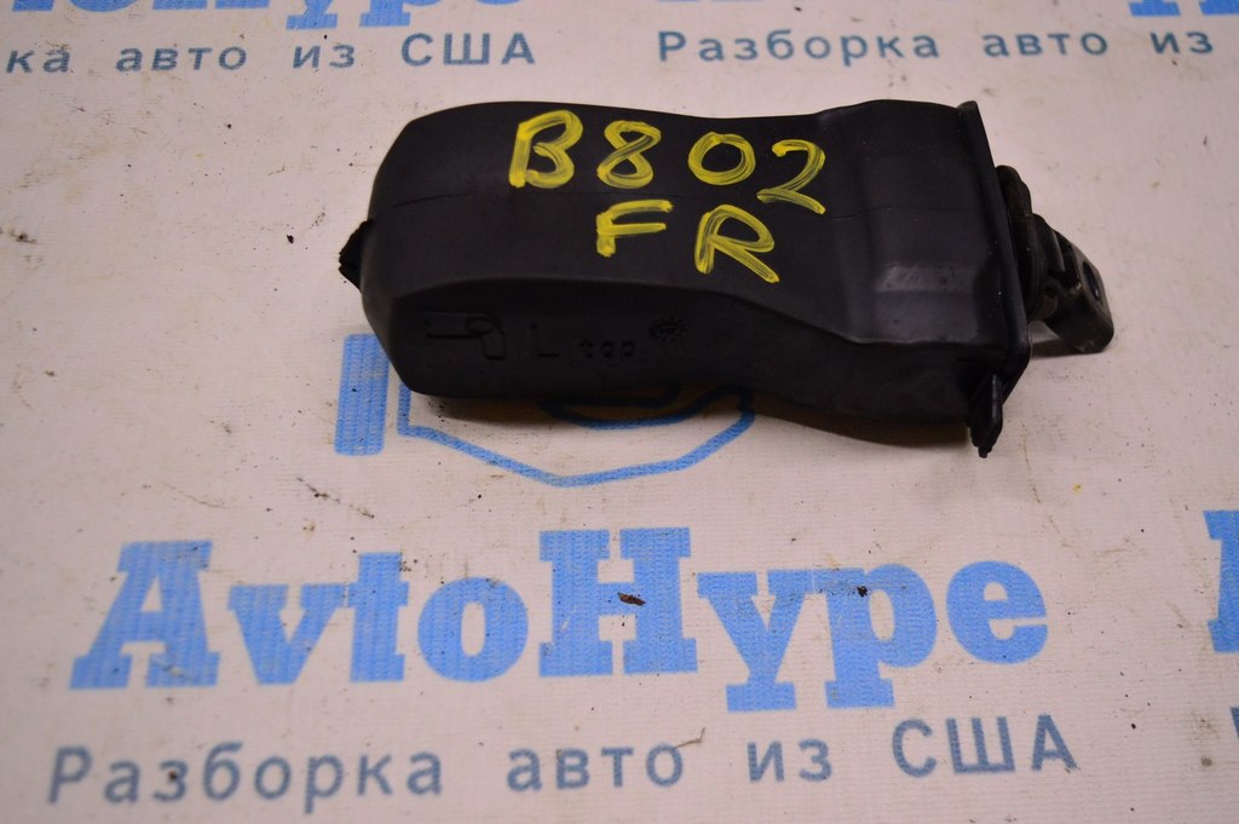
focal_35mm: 39
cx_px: 620
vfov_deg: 34.2
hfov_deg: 49.6
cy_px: 412
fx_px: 1341
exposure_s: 1/400
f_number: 4
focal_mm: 26
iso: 1600
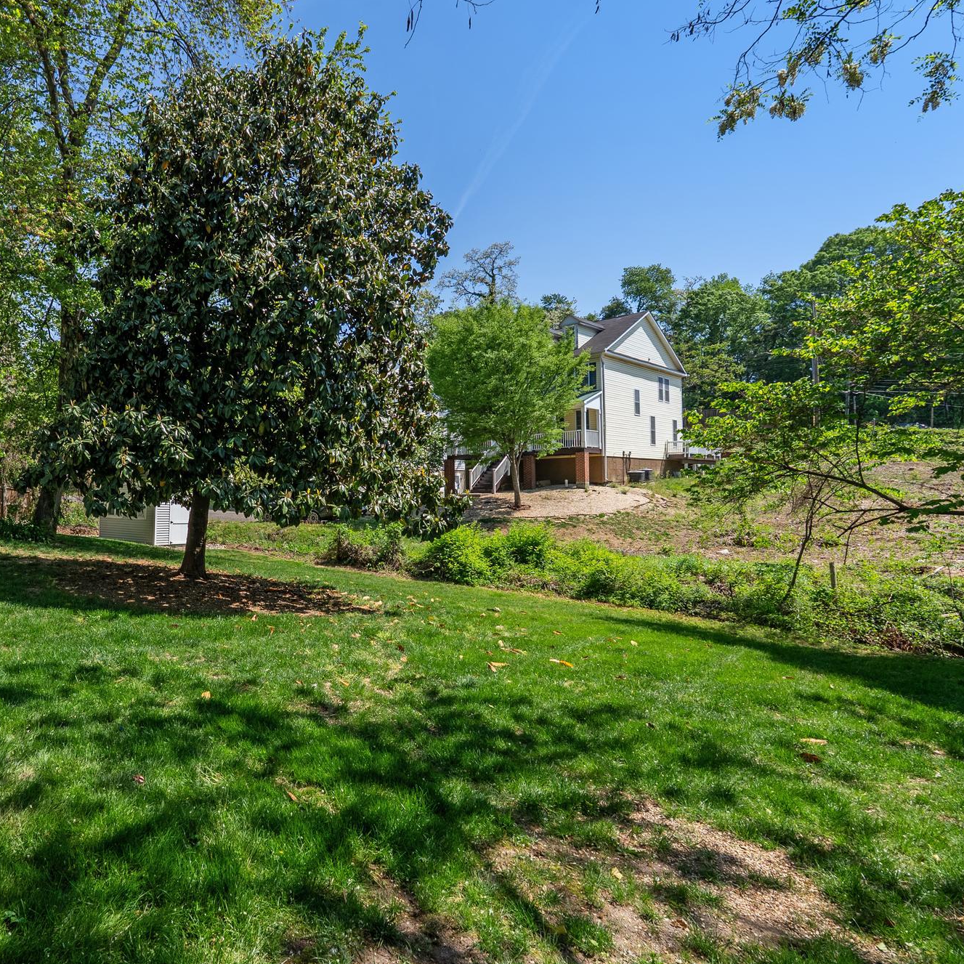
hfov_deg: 67.4
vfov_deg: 72.1
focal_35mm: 21
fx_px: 662
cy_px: 483
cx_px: 236
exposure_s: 1/250
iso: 200
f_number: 9
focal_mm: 16
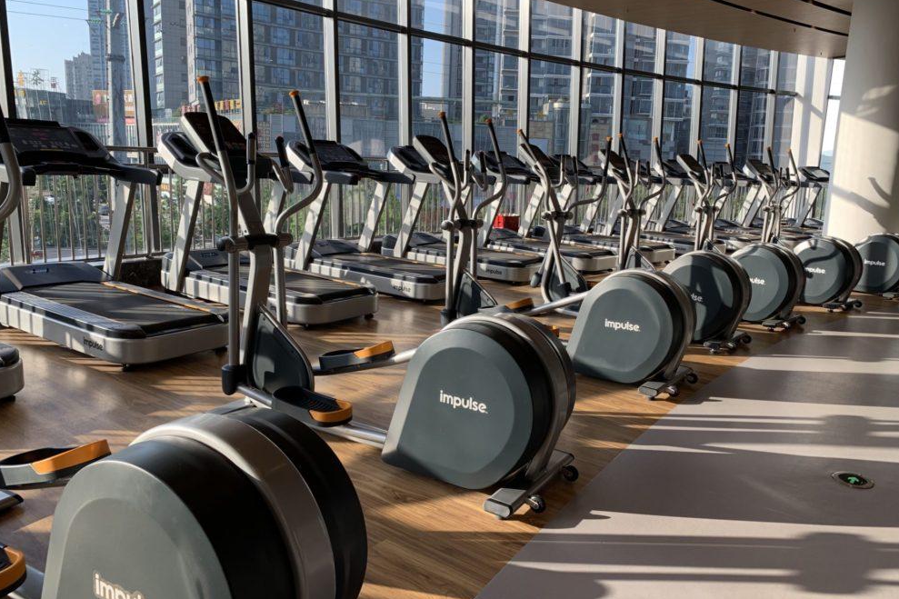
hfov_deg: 65.5
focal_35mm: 28
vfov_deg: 46.4
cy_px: 296
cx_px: 462
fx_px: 699
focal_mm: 4.25
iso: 25
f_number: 1.8
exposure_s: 1/174
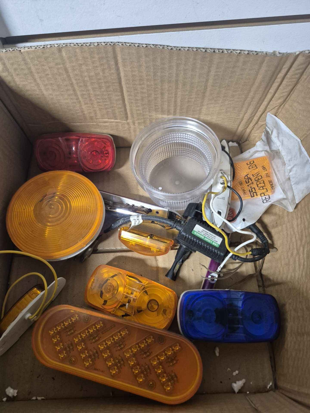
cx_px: 155
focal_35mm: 23
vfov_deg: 73.9
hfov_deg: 58.9
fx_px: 275
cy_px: 206
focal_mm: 5.4
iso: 1000
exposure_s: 1/120
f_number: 1.8
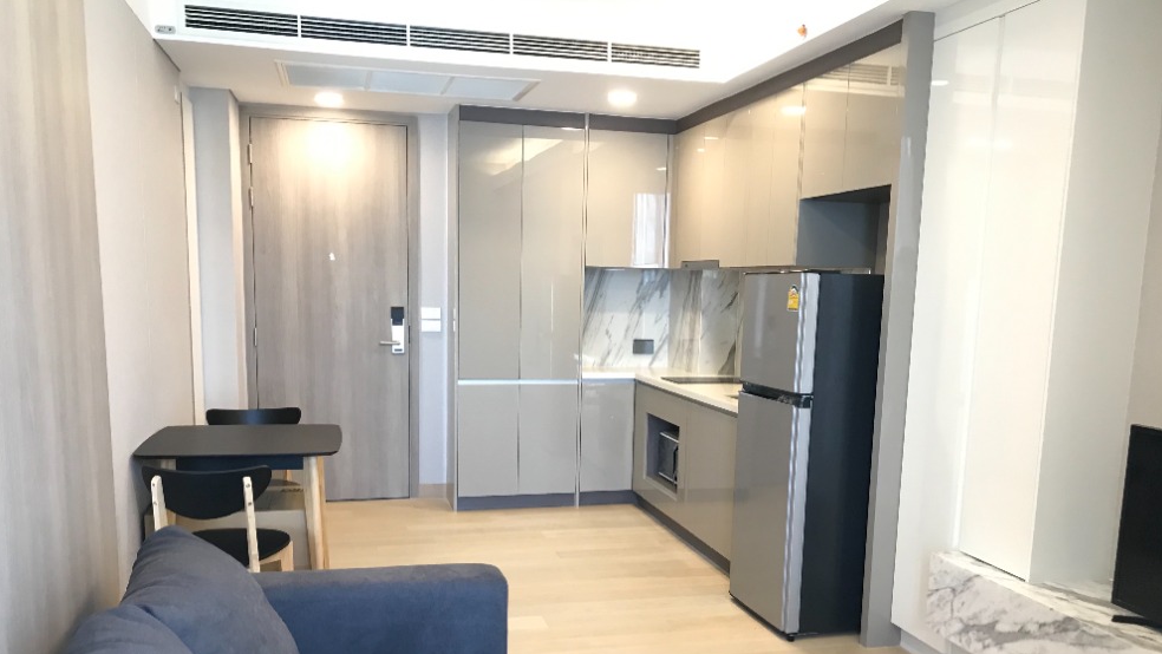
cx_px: 583
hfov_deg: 62.6
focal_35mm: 31
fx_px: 955
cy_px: 440
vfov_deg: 37.4
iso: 64
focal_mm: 3.99
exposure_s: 1/17
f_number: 1.8
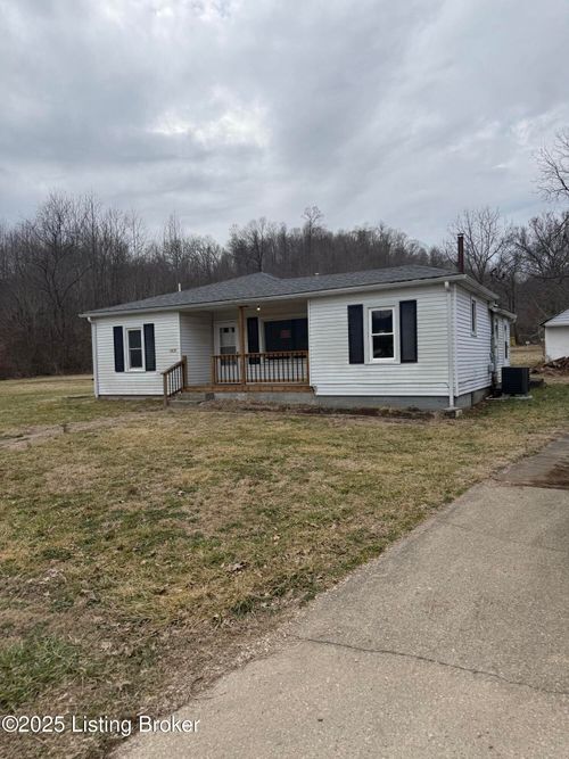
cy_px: 380
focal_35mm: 24
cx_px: 284
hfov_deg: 56.8
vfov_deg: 71.6
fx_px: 526
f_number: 1.78
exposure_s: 1/3425
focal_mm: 6.76
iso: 80
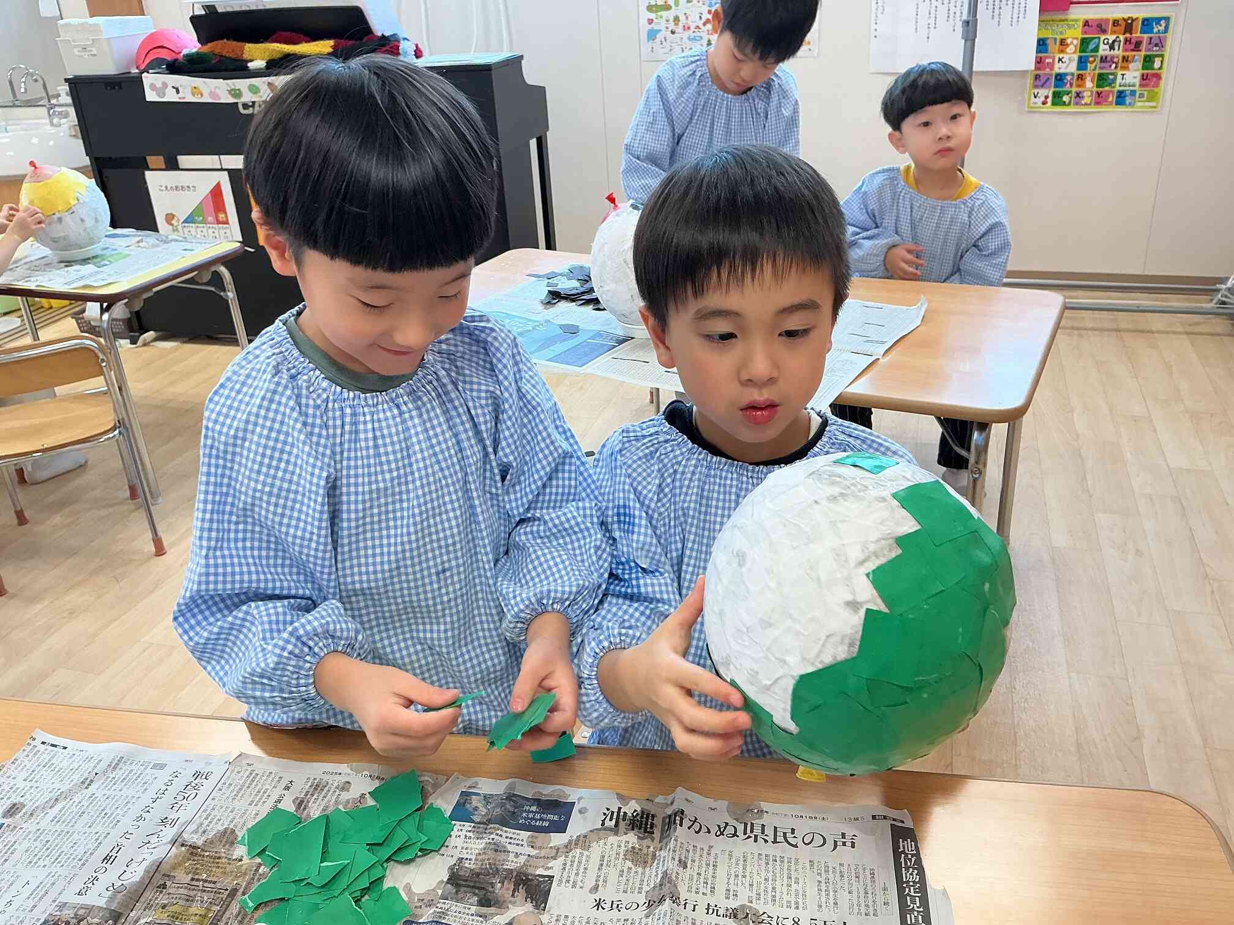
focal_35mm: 29
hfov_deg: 61.7
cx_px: 617
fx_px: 1034
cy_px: 462
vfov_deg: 48.2
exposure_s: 1/120
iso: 50
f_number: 1.8
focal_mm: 3
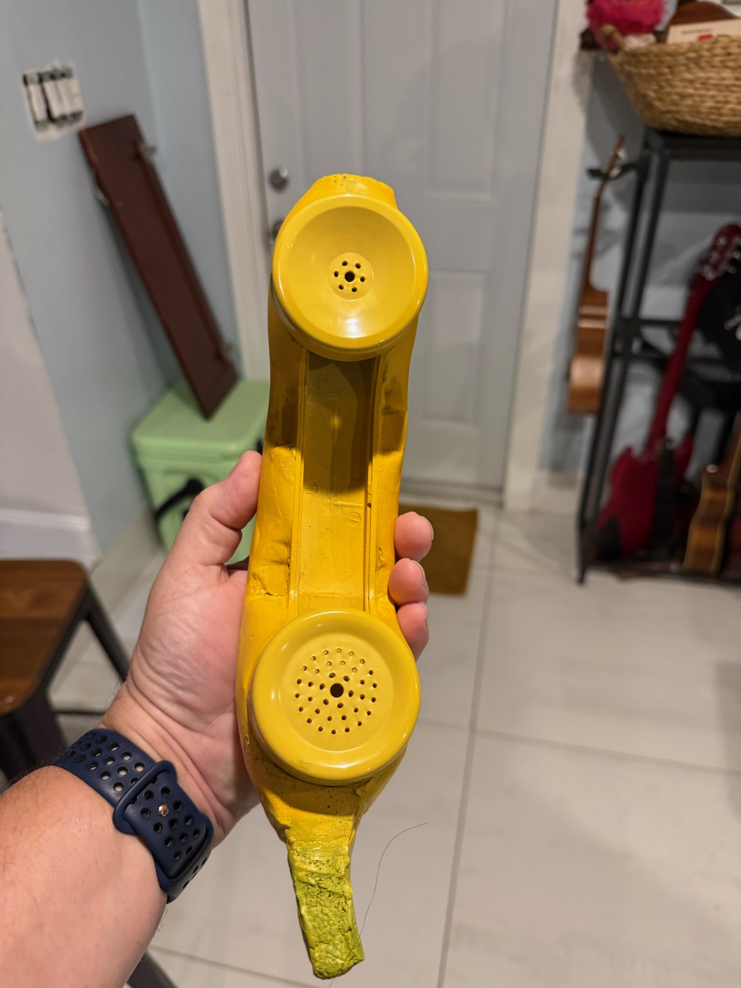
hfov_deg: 56.8
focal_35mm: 24
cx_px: 370
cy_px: 494
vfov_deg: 71.6
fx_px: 685
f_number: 1.78
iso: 400
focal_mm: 6.76
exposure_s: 1/60
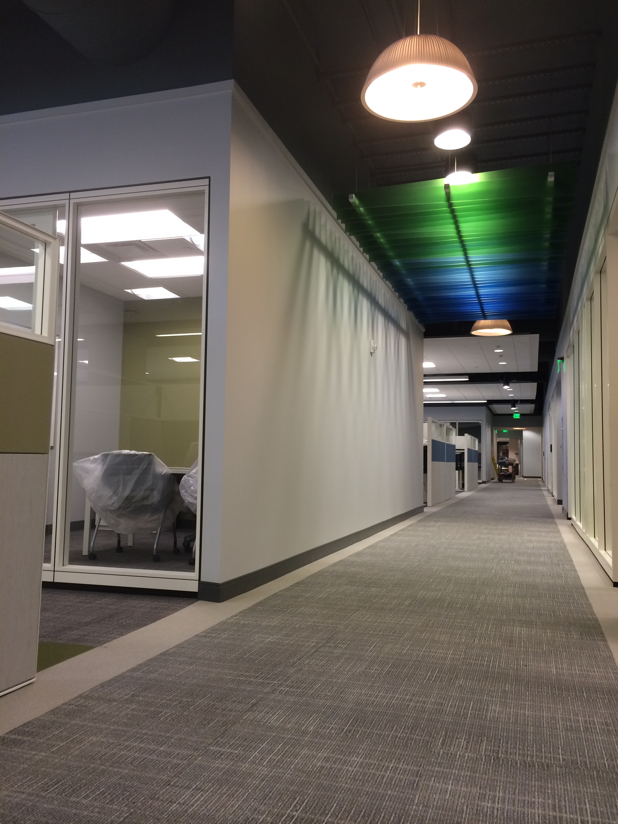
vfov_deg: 60.0
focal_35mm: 30
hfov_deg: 46.8
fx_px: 714
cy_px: 412
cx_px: 309
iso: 100
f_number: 2.2
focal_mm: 4.12
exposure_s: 1/30
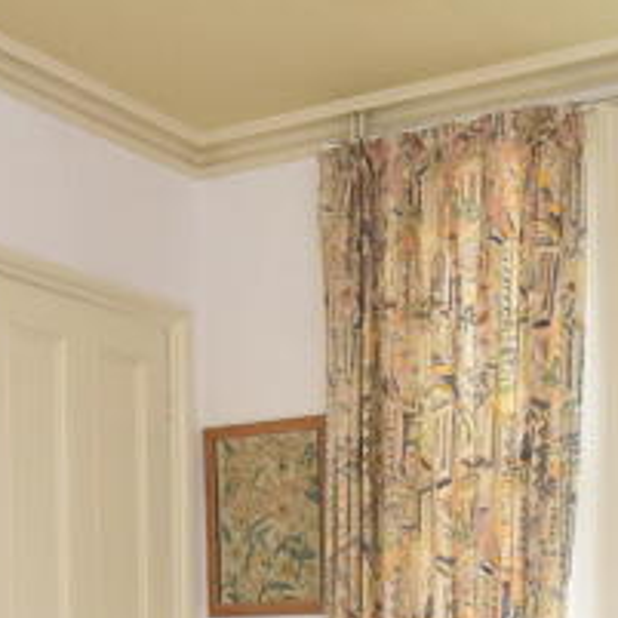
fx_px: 1313
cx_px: 452
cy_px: 672
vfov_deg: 24.8
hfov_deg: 26.2
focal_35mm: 65
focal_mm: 10
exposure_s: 1/160
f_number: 4.5
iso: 800
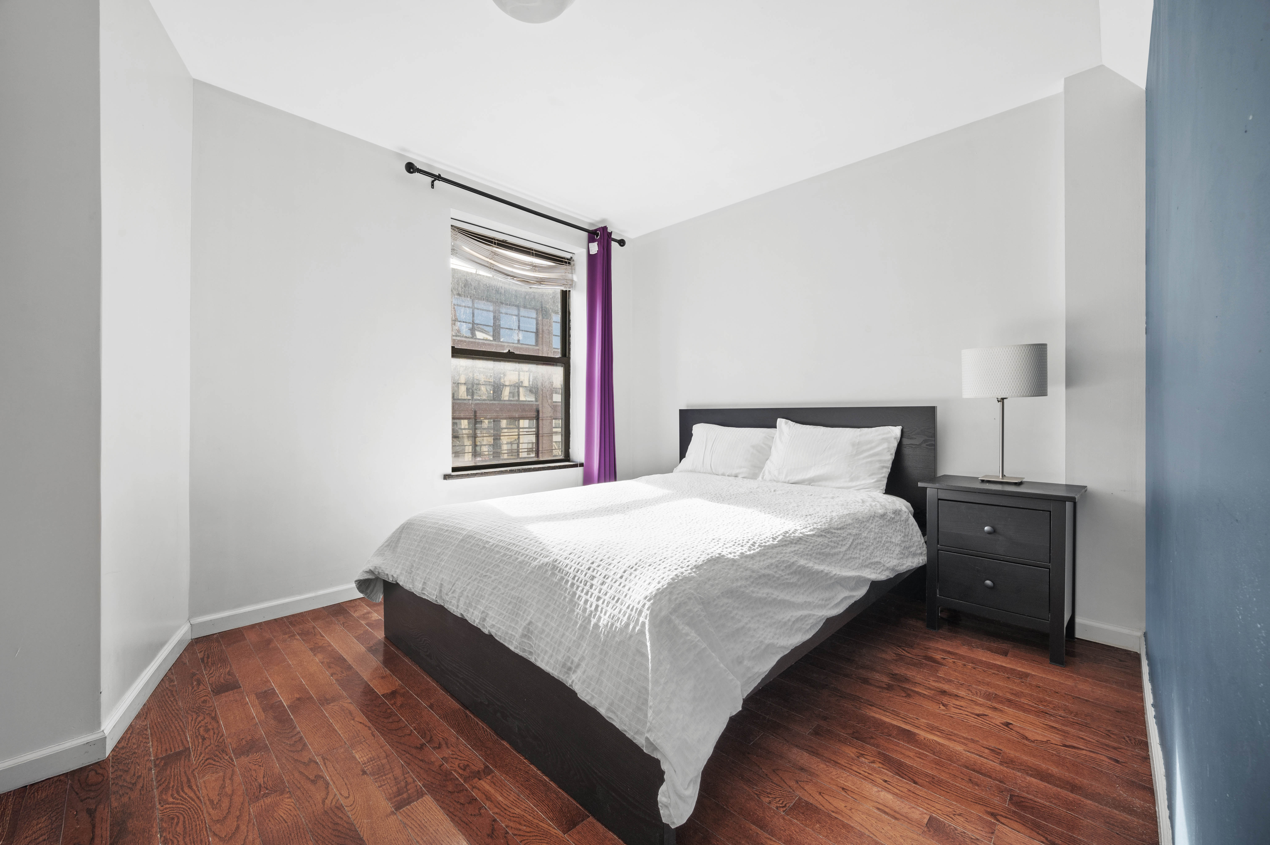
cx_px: 635
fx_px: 494
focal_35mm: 14
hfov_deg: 104.3
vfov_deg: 81.1
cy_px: 422
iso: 400
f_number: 11
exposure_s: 1/13
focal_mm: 14
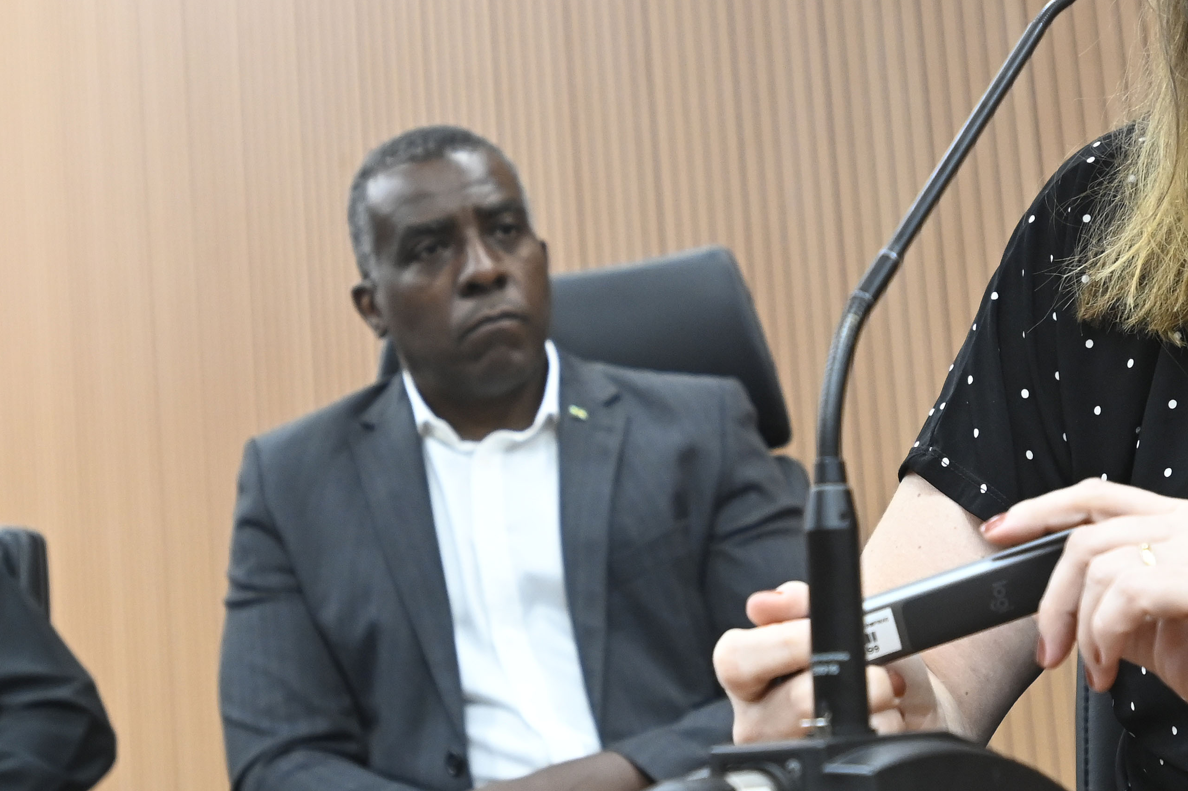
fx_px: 2737
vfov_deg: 16.4
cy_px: 253
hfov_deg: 24.5
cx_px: 681
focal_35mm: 83
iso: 2500
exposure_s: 1/200
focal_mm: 35
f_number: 4
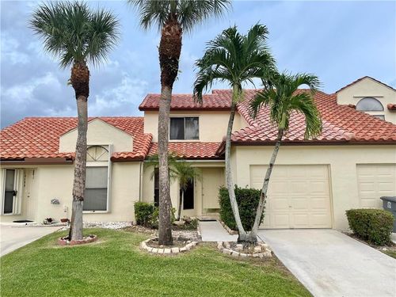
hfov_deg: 67.3
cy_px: 148
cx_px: 198
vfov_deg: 53.1
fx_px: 297
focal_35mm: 26
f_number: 1.6
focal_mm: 5.1
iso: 32
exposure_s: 1/1739
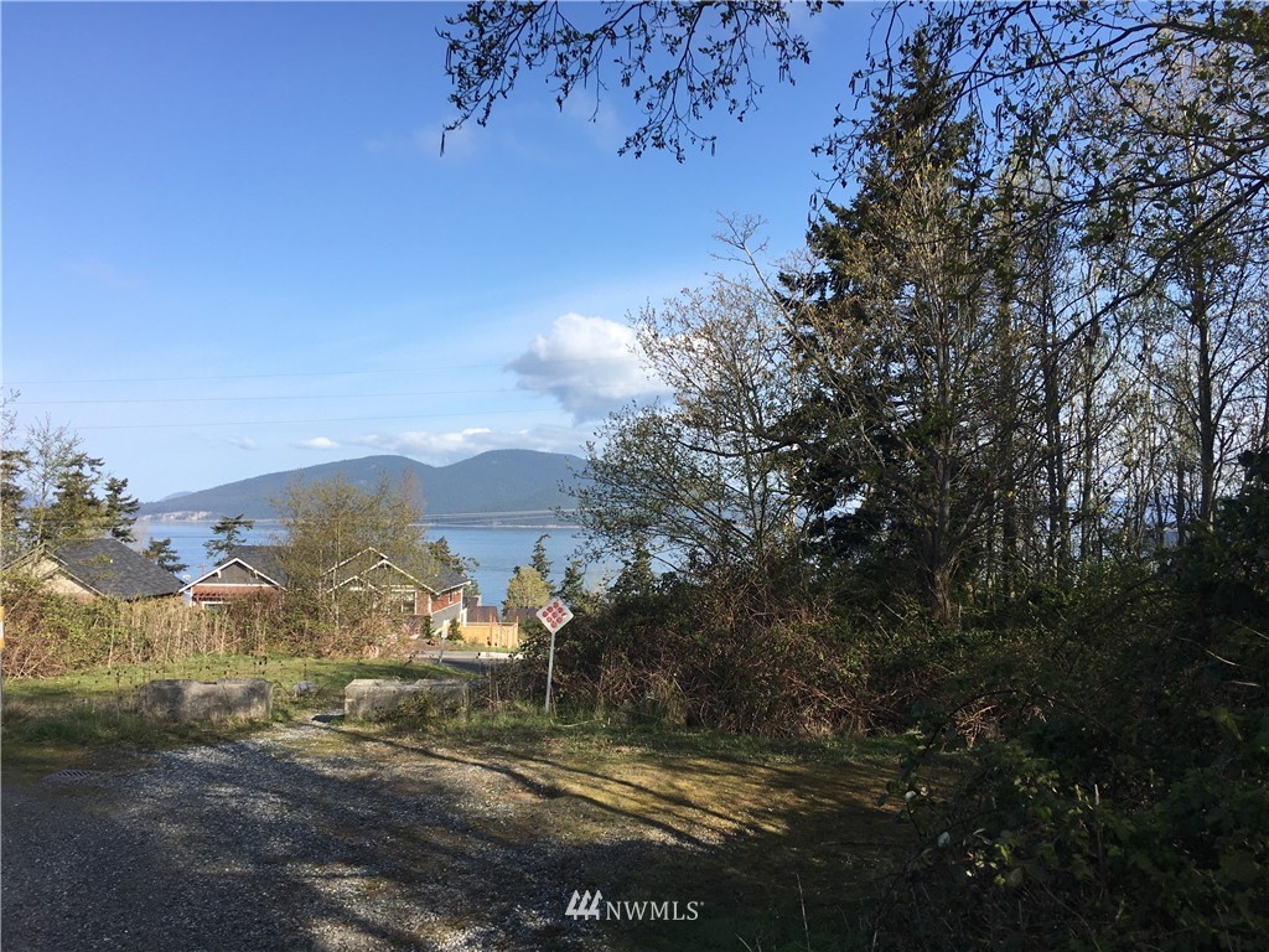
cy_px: 476
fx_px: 1063
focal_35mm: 29
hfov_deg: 61.7
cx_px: 634
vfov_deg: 48.2
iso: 25
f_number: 2.2
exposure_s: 1/1282
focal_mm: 4.15
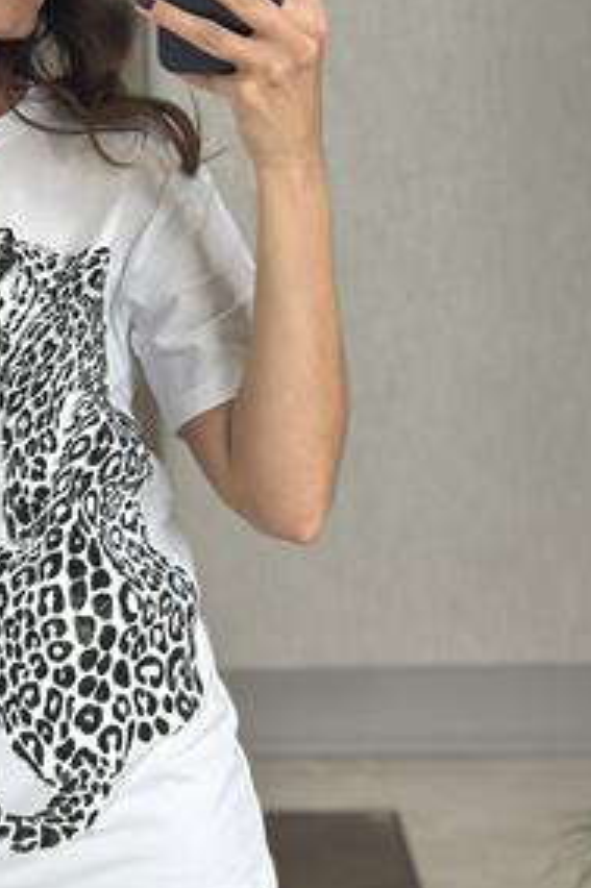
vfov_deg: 22.9
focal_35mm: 89
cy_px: 400
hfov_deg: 15.2
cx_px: 50
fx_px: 2194
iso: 125
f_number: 1.78
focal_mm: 6.86
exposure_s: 1/60
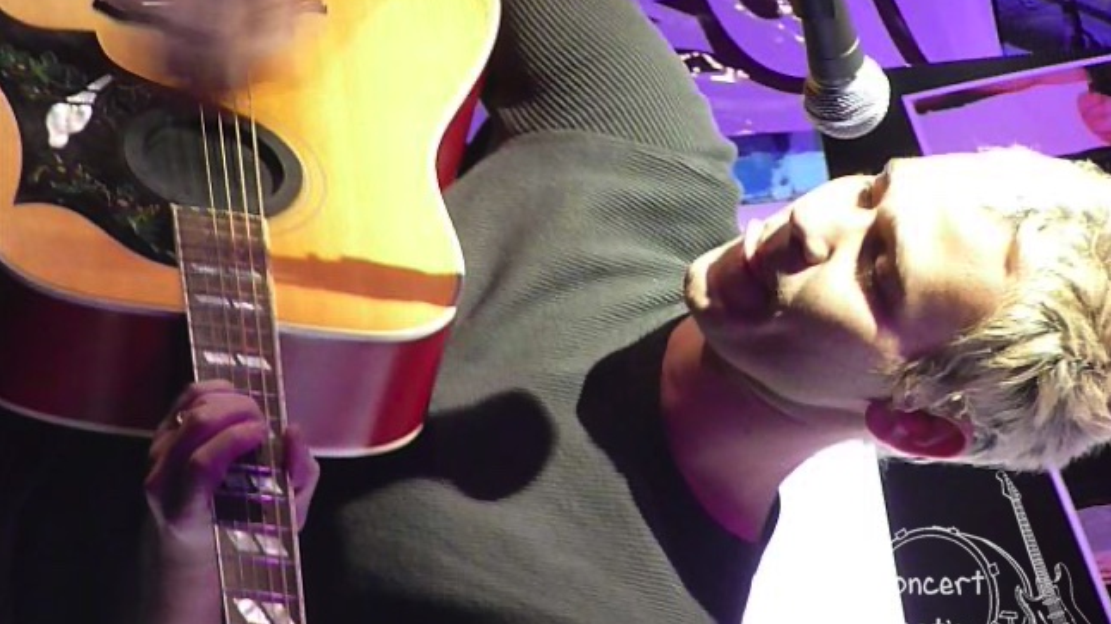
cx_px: 556
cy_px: 291
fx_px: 9042
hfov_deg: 7.0
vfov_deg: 4.0
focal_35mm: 307
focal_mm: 47
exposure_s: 1/30
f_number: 4.9
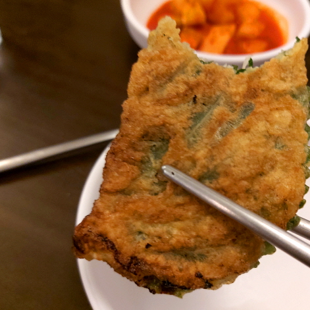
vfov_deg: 54.0
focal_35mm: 30
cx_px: 195
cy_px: 156
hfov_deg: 53.4
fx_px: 304
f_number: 2
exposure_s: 1/20
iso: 640
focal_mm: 4.58
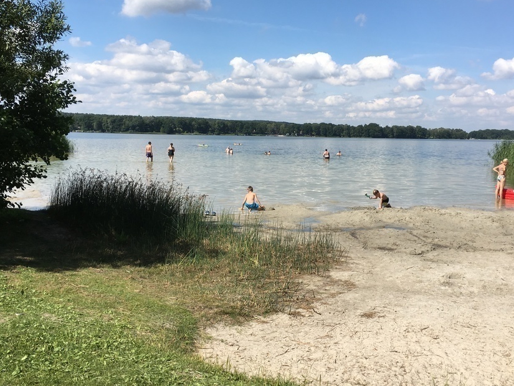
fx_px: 535
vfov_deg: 39.7
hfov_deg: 51.2
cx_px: 287
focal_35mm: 36
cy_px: 196
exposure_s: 1/1789
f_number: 2.2
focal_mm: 4.15
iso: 25
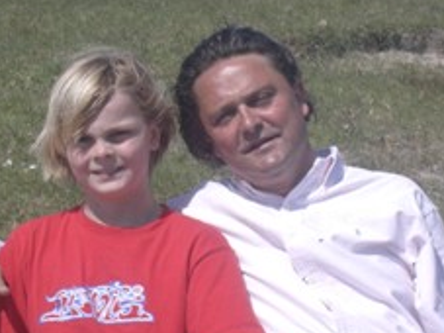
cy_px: 184
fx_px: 2808
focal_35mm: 219
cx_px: 200
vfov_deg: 6.8
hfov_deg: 9.0
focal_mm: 16.8
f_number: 4.8
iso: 70
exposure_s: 1/724
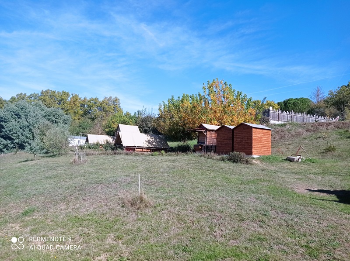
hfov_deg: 63.5
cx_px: 175
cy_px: 130
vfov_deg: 49.7
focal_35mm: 28
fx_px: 283
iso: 103
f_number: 1.79
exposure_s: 1/2994
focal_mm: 4.74
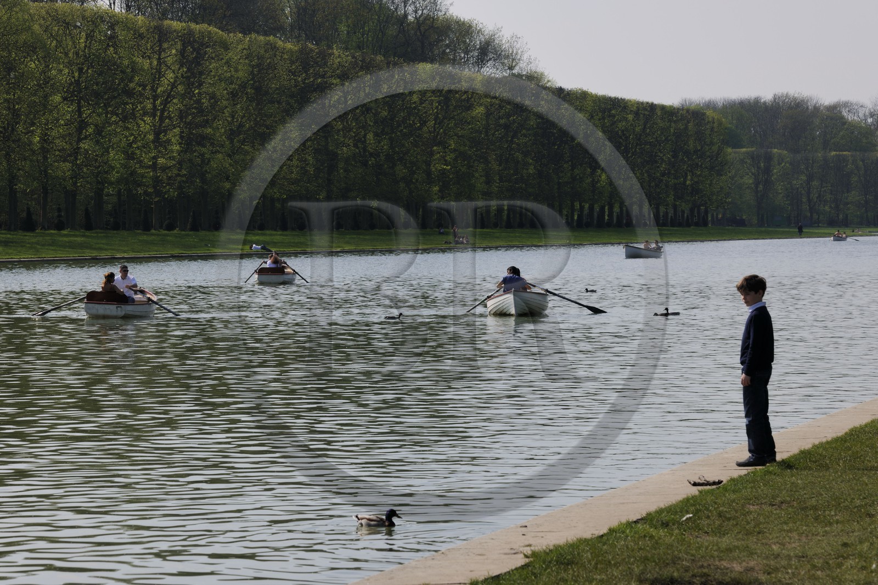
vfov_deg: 11.0
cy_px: 292
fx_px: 3048
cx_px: 439
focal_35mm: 125
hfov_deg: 16.4
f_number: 9
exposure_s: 1/160
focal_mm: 125
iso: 100
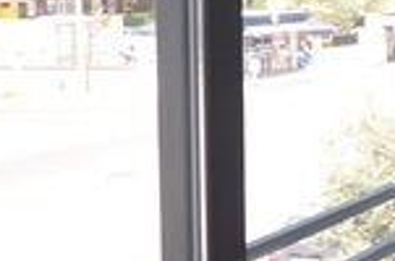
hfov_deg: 17.9
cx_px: 786
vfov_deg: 16.9
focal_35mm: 79
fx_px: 869
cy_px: 44
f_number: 7.1
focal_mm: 11
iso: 400
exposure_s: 1/200
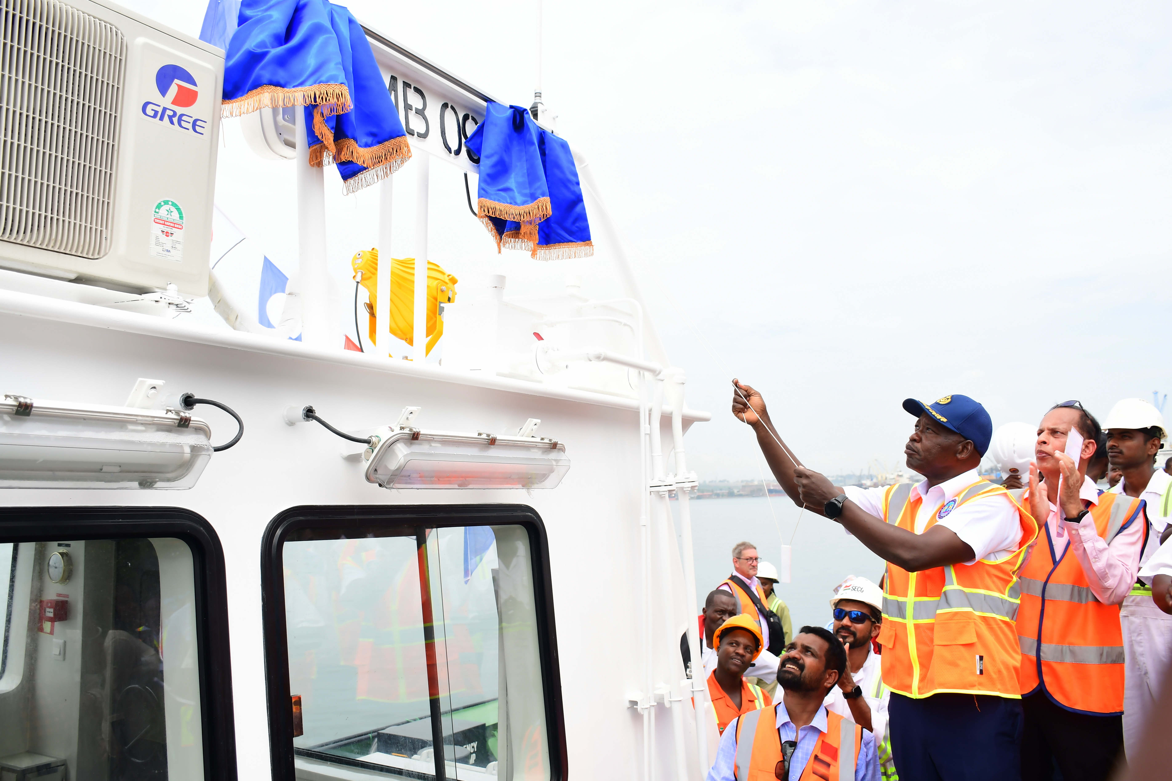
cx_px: 586
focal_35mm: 30
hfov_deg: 61.9
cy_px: 390
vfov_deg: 43.6
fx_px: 977
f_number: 6.3
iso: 200
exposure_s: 1/640
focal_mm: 20
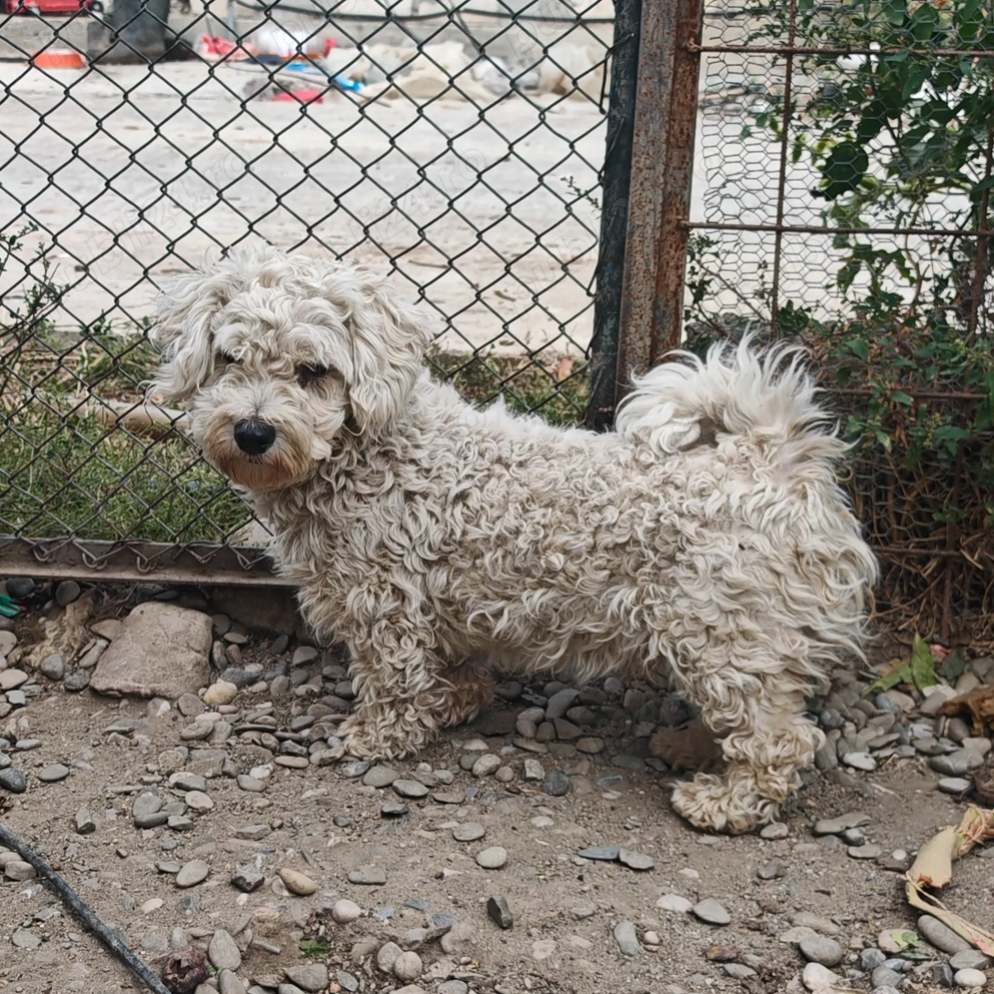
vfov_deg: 30.0
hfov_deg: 30.0
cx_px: 494
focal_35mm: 57
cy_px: 539
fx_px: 1852
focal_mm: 6.83
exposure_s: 1/520
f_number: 2
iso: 50
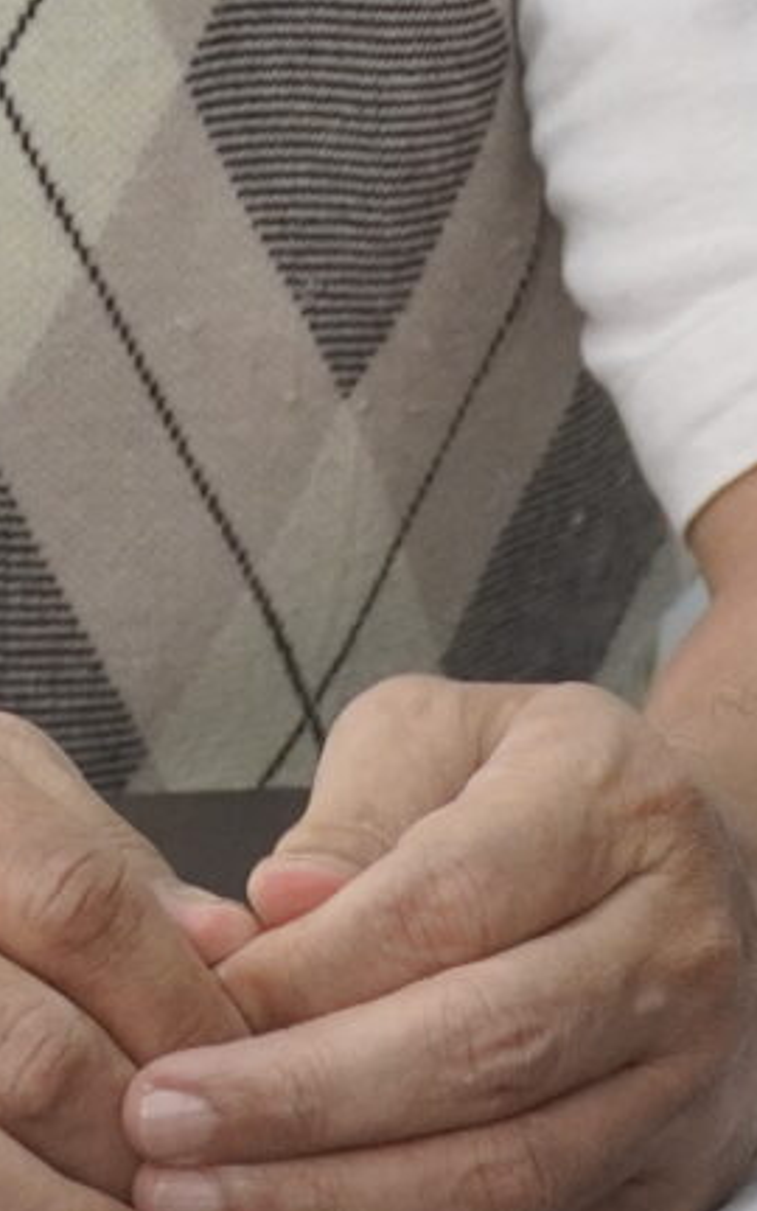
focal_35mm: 417
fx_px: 13765
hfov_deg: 3.1
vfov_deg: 5.0
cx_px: 199
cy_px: -570
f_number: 4
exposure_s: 1/160
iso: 1250
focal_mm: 46
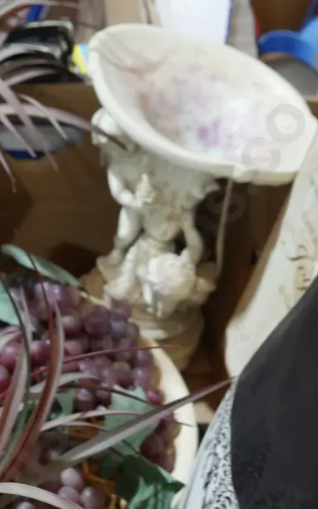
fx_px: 985
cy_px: 369
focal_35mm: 71
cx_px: 100
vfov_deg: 28.6
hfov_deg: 18.3
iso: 800
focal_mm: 20
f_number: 4.4
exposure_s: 1/60
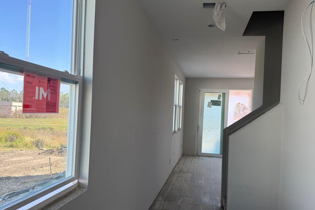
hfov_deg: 65.4
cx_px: 166
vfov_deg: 46.4
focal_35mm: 28
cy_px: 114
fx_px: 245
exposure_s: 1/547
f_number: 1.78
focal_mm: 6.76
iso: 100
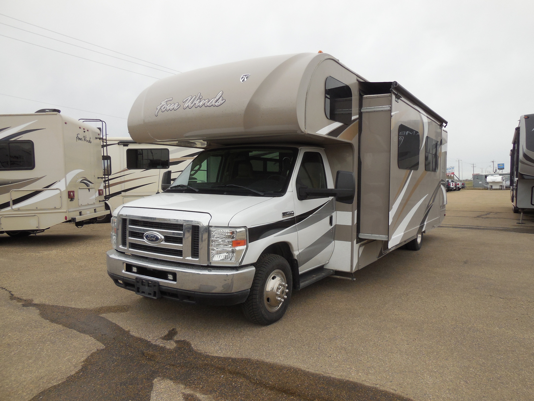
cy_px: 200
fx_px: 386
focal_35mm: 25
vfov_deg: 54.9
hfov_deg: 69.4
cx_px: 267
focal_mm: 4.5
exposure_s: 1/640
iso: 125
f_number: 3.1
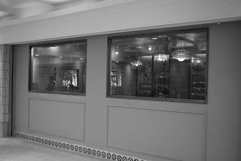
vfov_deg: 32.6
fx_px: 274
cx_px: 120
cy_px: 80
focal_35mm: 41
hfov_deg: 47.4
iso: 800
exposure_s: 1/160
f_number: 2.8
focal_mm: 24.2
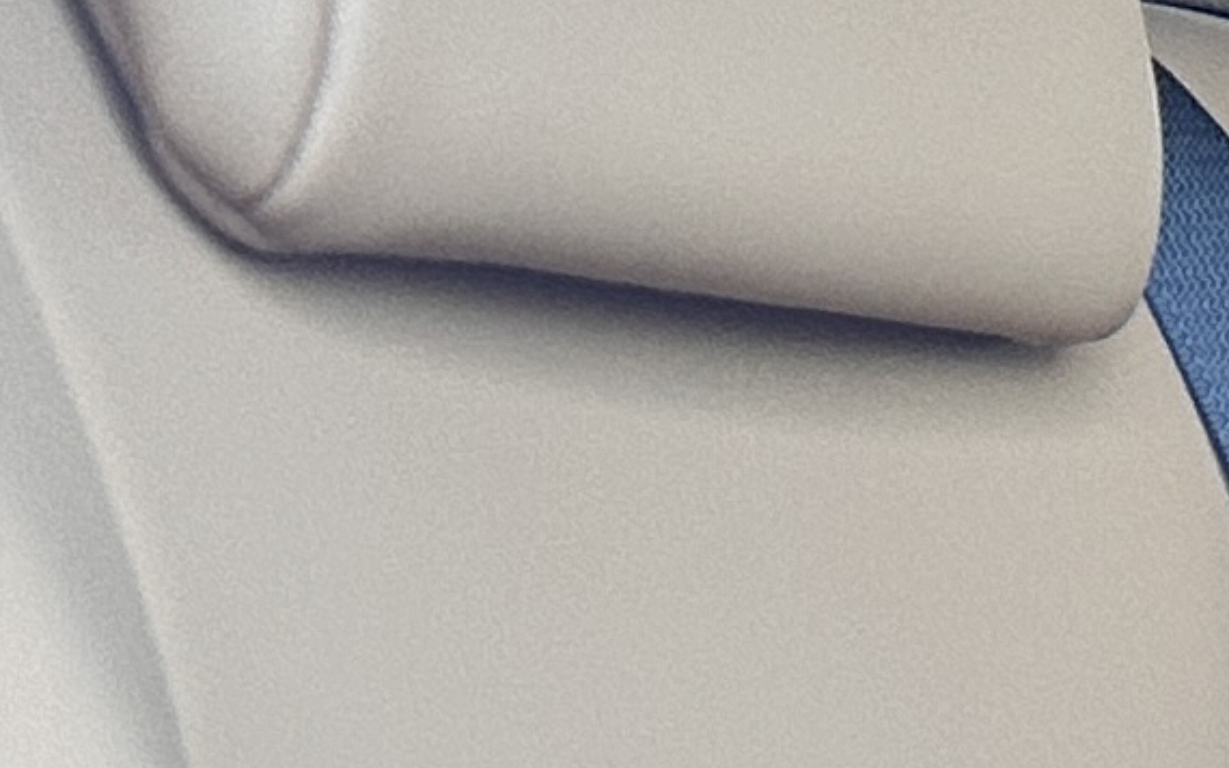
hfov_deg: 9.0
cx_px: 3898
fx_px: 6028
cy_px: 1523
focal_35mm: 180
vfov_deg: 7.0
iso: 250
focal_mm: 6.86
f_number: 1.78
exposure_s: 1/93
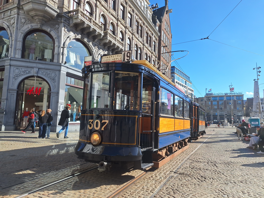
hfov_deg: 73.9
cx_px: 132
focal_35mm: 23
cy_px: 99
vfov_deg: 58.9
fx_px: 175
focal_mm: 5.54
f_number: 1.8
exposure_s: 1/2415
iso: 40
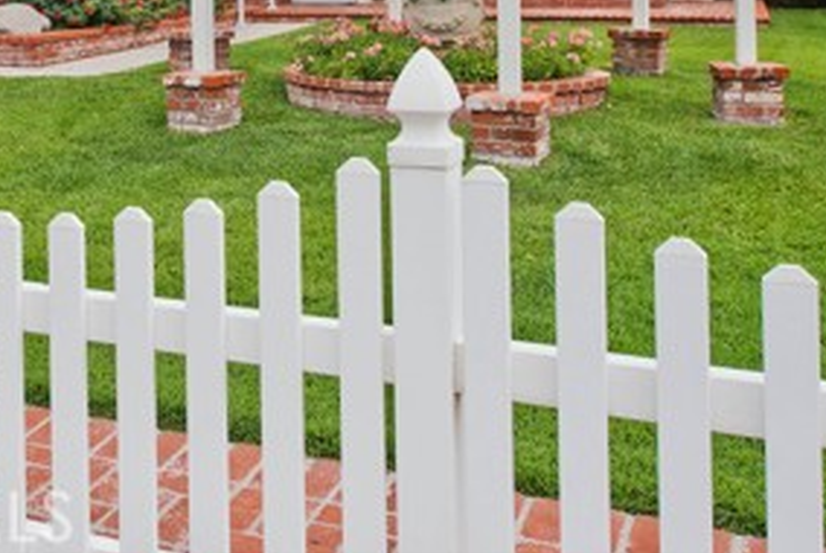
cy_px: -63
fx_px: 1240
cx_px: 166
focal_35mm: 54
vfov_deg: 23.5
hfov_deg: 35.6
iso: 400
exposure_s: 1/2000
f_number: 5.6
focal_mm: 24
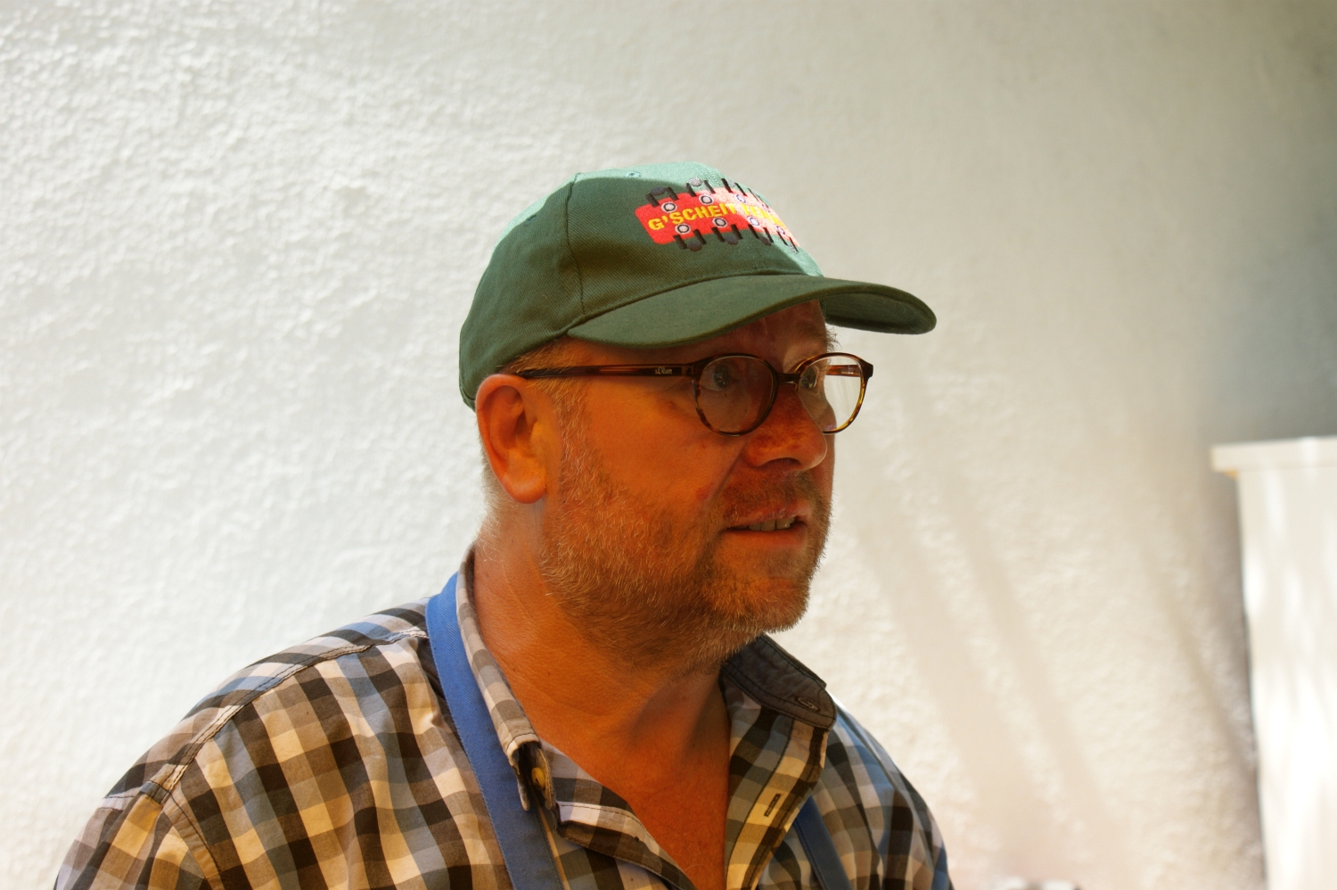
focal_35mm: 75
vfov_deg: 18.2
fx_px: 2783
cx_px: 668
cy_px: 445
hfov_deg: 27.0
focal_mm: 50
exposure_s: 1/80
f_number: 6.3
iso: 100
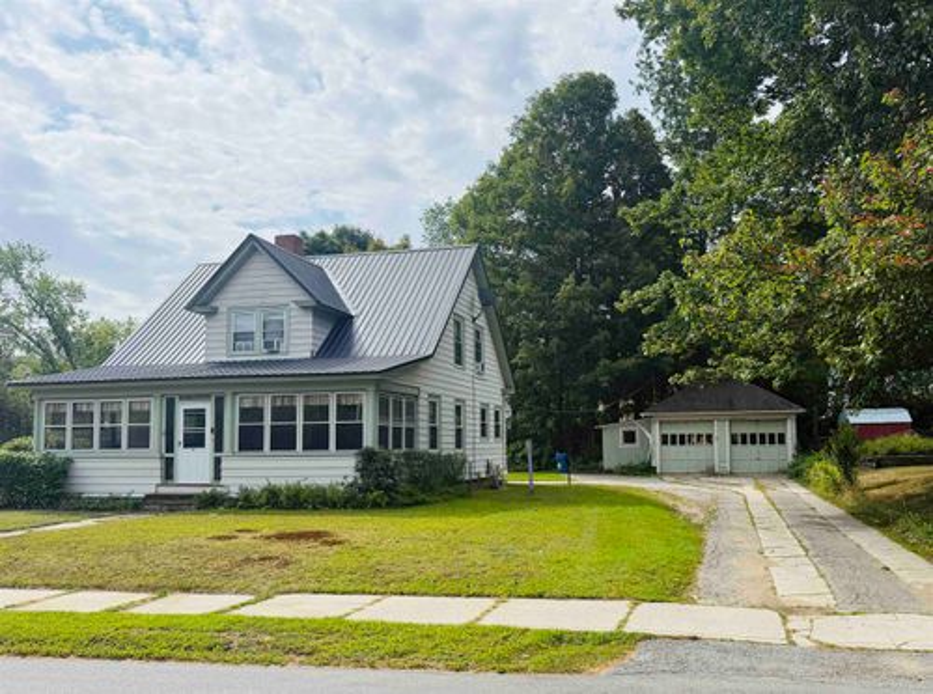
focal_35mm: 24
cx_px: 466
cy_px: 347
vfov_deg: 56.6
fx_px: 645
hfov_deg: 71.8
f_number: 1.78
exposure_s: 1/8130
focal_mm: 6.76
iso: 125
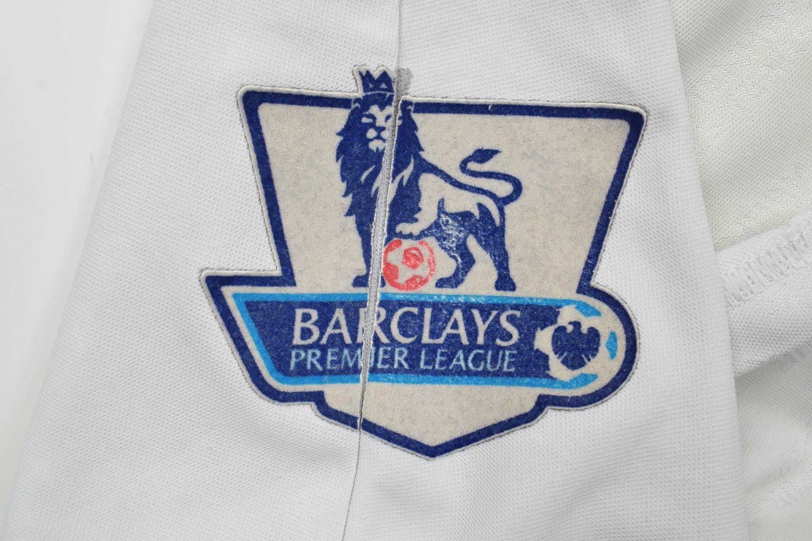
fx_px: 846
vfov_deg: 35.5
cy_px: 270
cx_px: 406
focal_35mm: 38
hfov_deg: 51.3
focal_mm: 25
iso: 400
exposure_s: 1/60
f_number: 10
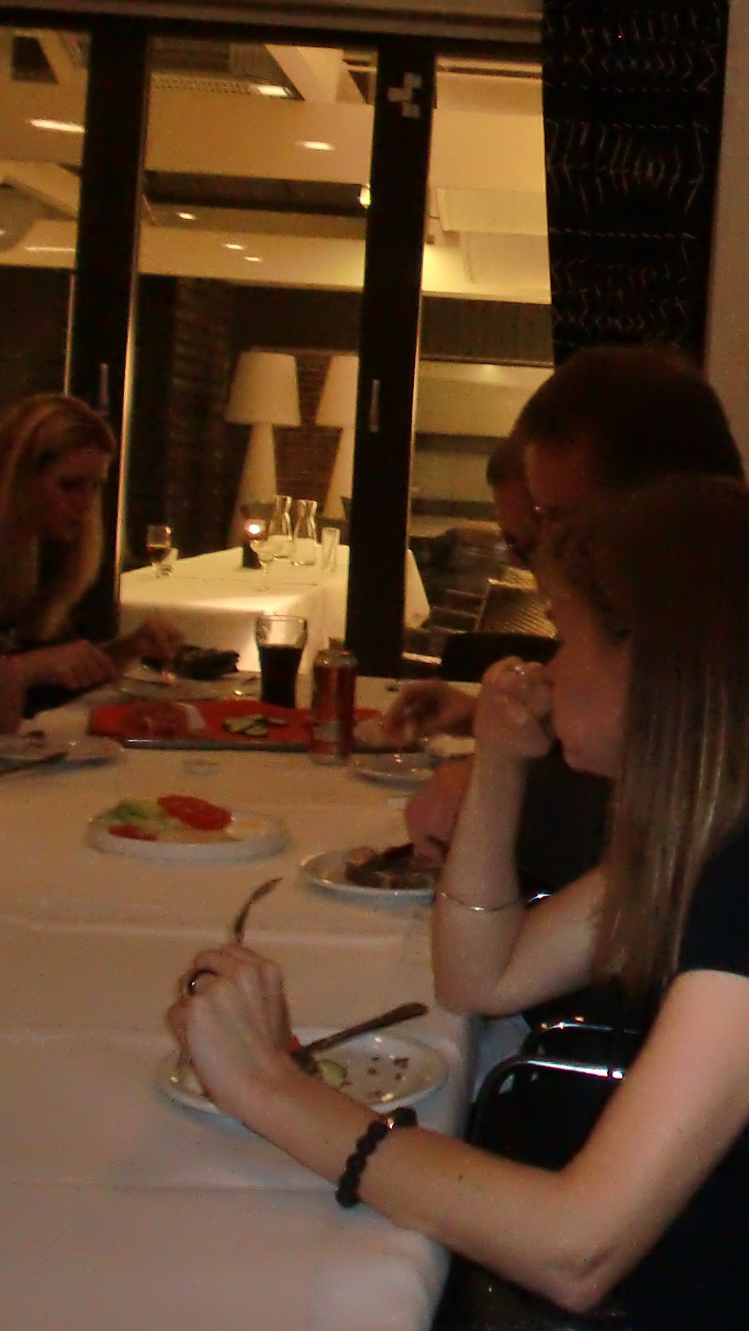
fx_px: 1730
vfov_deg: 41.7
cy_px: 473
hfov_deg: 23.3
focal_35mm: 49
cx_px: 764
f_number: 2.6
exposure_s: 1/20
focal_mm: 4.65
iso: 400
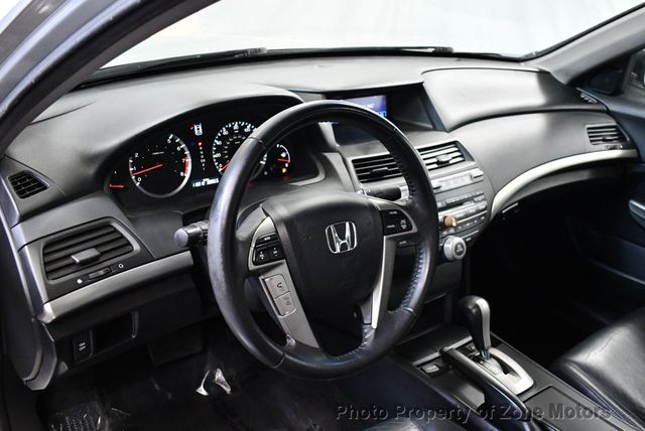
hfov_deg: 53.1
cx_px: 322
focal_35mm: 36
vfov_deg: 36.9
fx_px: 646
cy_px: 216
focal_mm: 18
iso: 3200
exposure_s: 1/100
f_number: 3.5
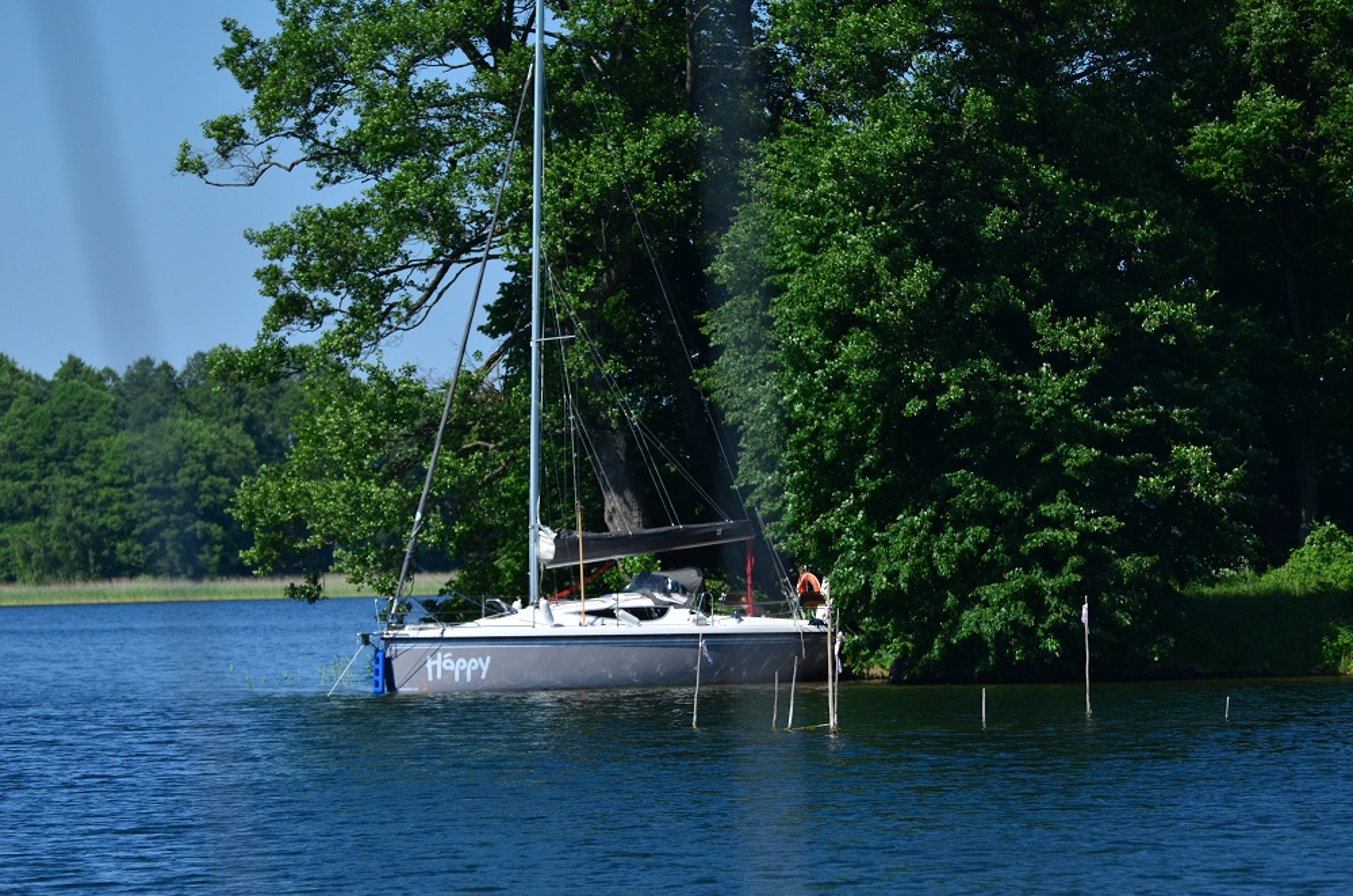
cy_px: 448
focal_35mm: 202
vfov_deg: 6.8
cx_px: 676
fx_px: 7594
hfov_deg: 10.2
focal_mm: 135
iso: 560
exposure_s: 1/8000
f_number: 4.8
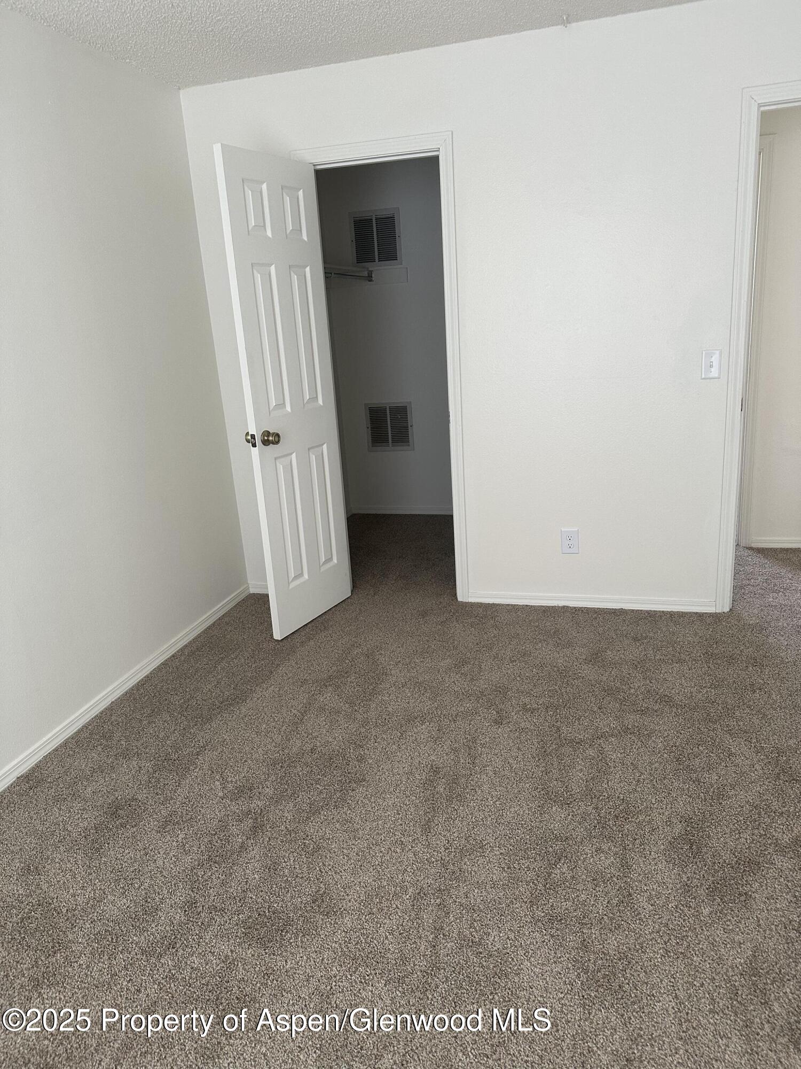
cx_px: 400
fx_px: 740
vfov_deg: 71.6
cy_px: 534
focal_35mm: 24
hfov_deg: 56.8
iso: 250
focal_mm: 6.86
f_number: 1.78
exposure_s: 1/72
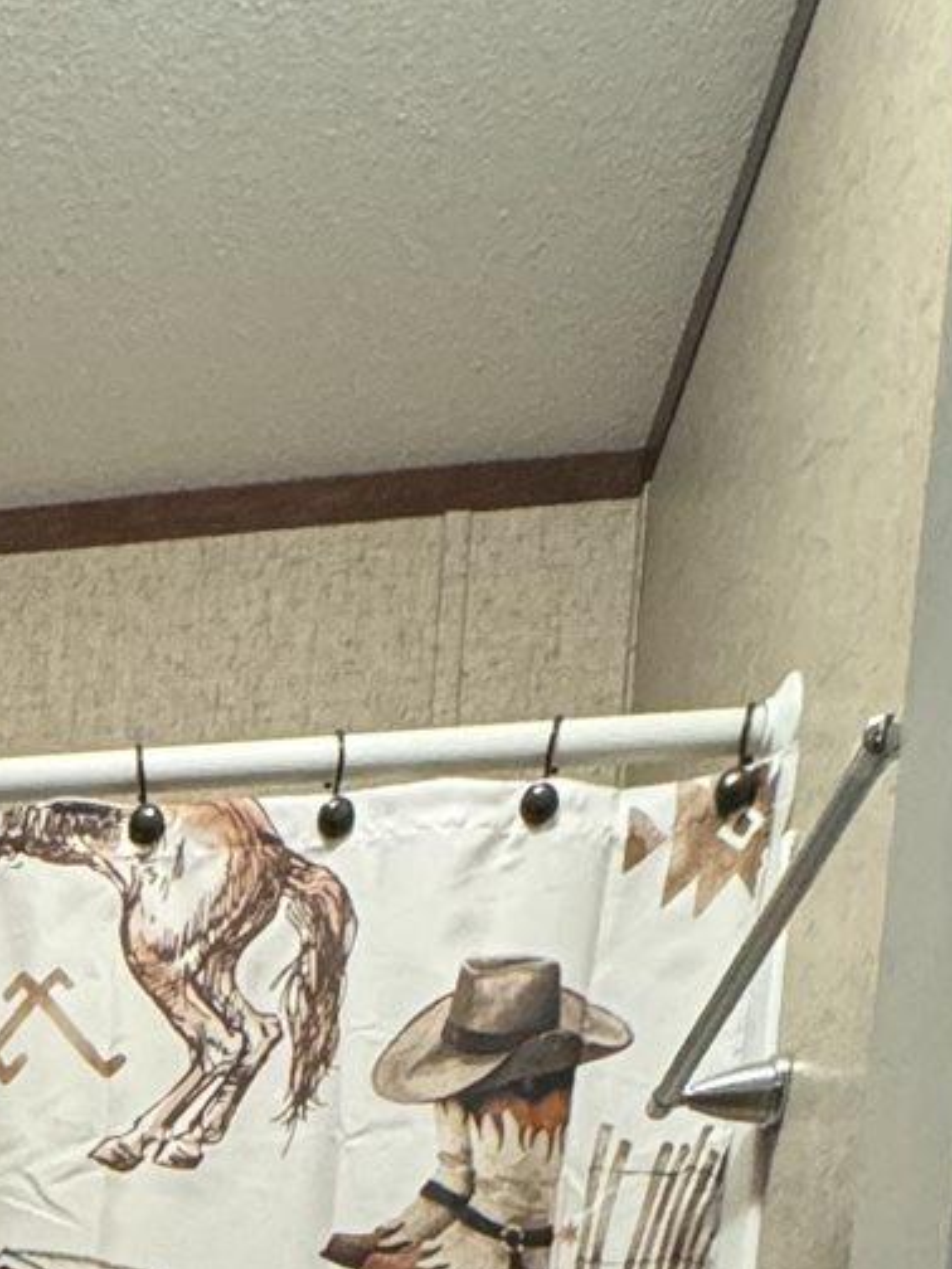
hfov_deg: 20.5
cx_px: -353
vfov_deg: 21.1
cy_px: 2251
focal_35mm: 64
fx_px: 2347
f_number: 2.2
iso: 640
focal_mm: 2.22
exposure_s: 1/60
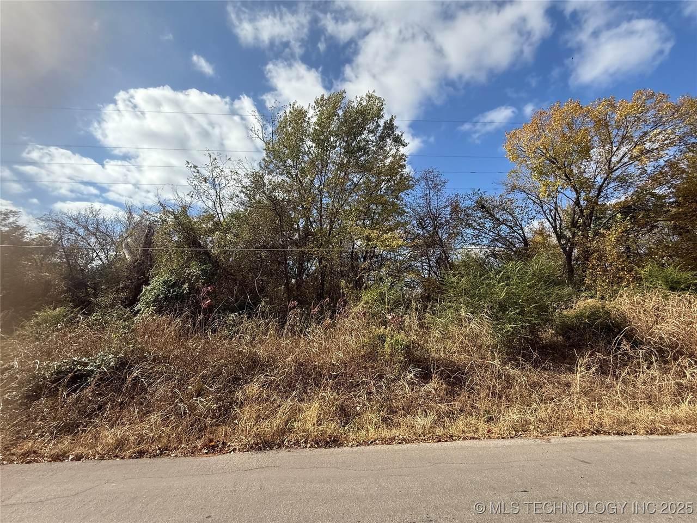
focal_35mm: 14
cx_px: 348
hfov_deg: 102.1
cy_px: 262
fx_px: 282
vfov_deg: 85.7
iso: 64
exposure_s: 1/1339
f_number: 2.2
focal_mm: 2.22
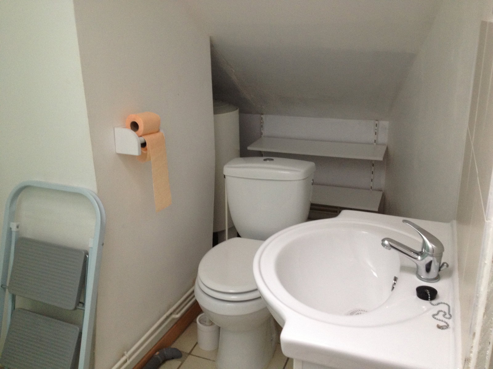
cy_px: 184
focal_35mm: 35
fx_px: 498
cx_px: 246
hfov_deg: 52.6
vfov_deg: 40.7
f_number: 2.4
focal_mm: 4.28
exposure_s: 1/20
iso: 160
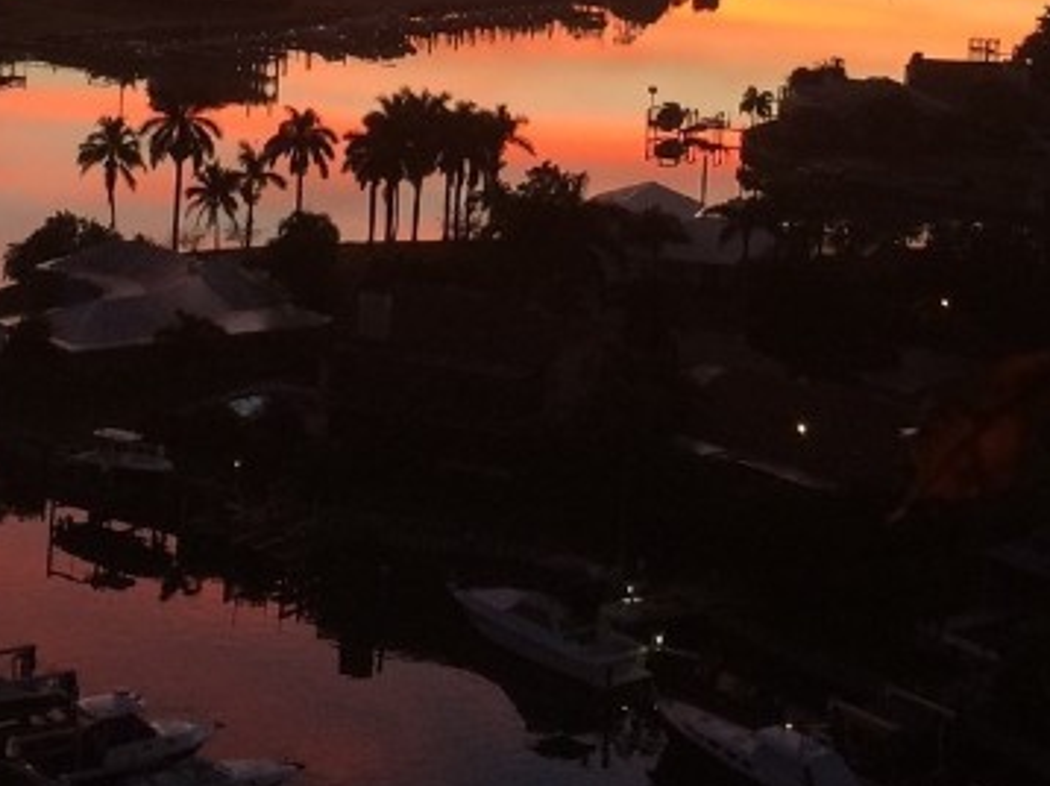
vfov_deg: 16.8
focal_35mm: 83
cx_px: 493
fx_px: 2516
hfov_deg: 23.6
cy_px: -229
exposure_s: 1/40
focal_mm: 4.15
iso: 40
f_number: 2.2
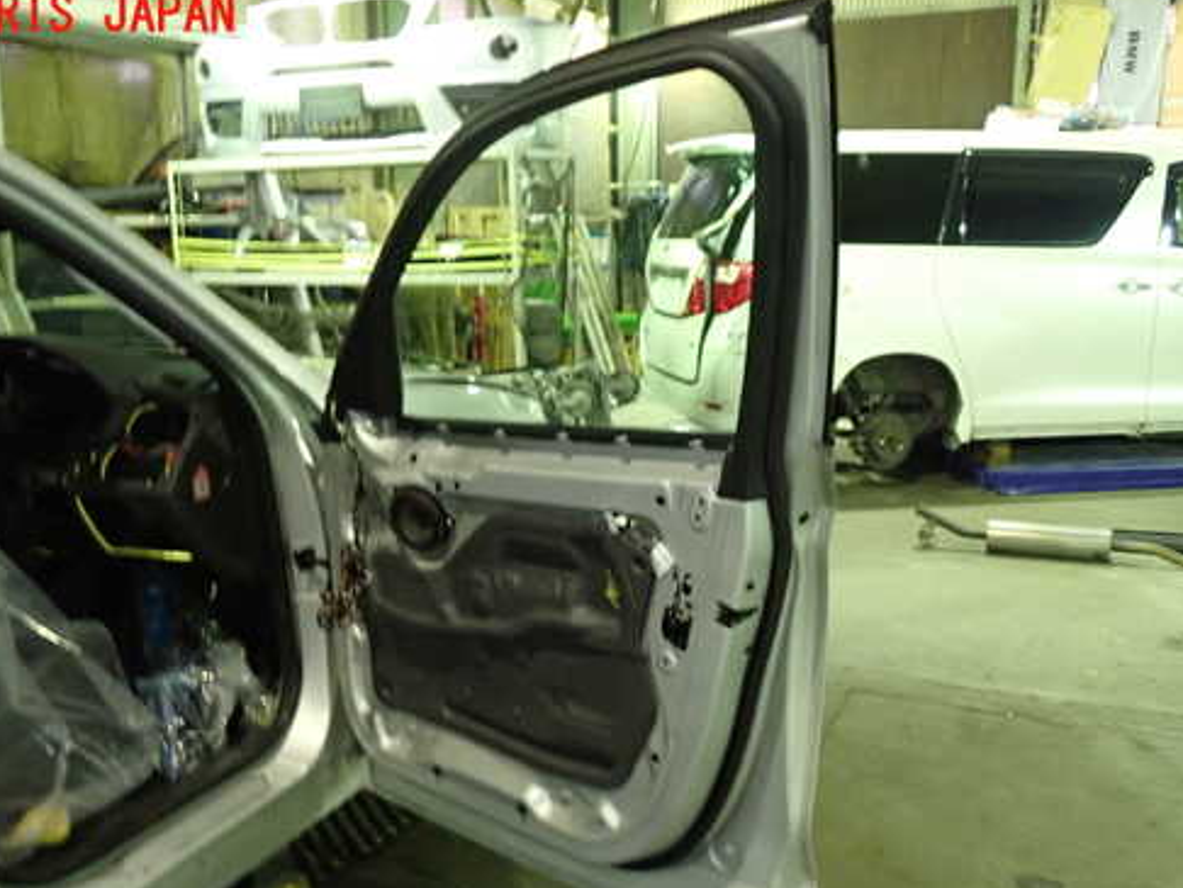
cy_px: 533
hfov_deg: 50.0
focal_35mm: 37
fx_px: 1265
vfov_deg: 38.5
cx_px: 523
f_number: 2.3
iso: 800
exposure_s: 1/15
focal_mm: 5.4
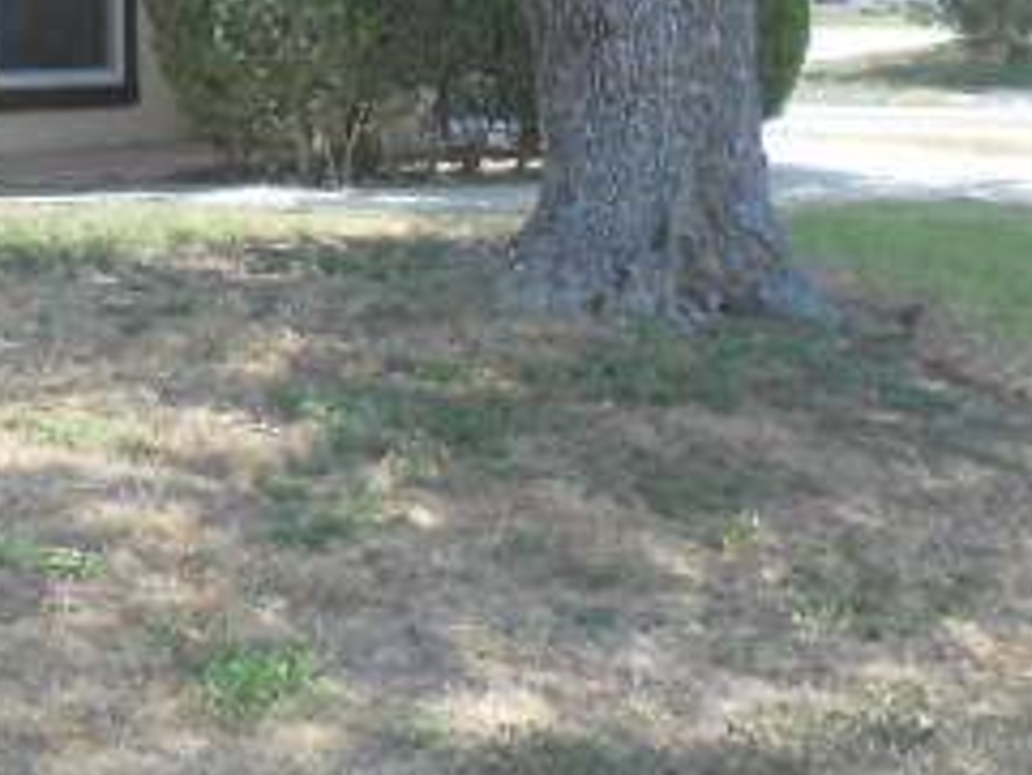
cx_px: -167
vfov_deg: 20.4
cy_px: -73
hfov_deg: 25.6
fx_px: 2058
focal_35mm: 69
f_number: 3.5
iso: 80
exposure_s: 1/320
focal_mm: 4.6
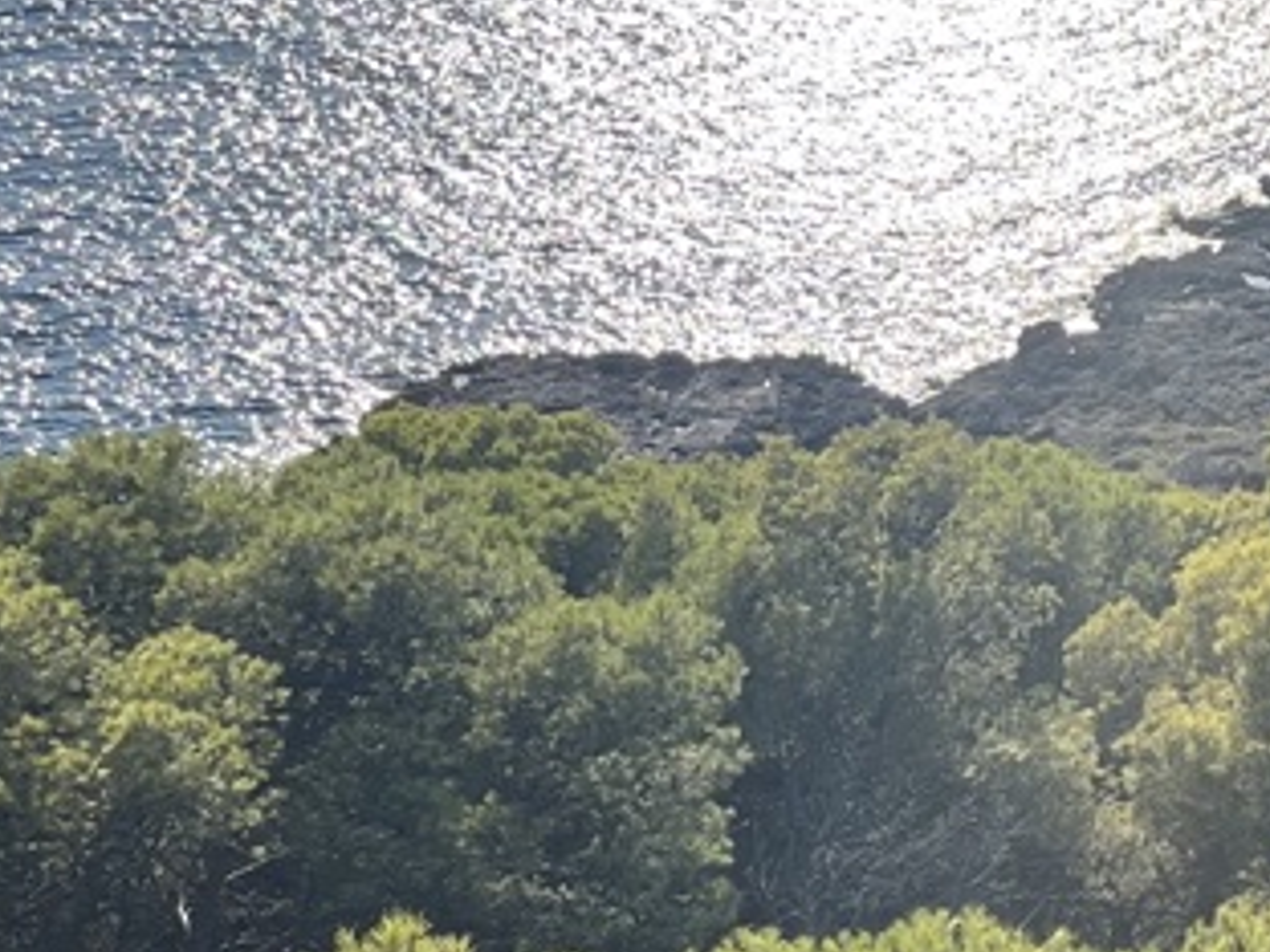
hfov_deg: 17.9
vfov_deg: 14.7
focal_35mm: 100
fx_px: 3669
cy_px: 122
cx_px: 1815
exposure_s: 1/2513
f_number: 1.6
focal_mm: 5.1
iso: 50
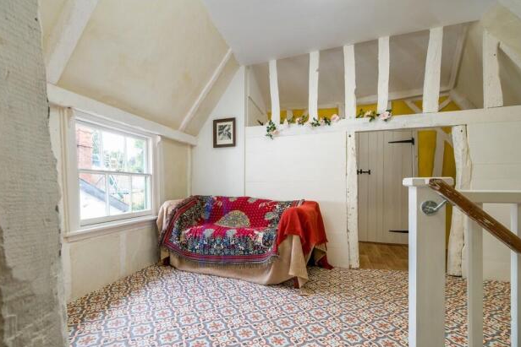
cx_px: 246
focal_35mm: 17
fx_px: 246
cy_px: 184
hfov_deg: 93.2
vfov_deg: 70.4
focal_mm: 10.6
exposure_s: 1/8
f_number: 7.1
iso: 160
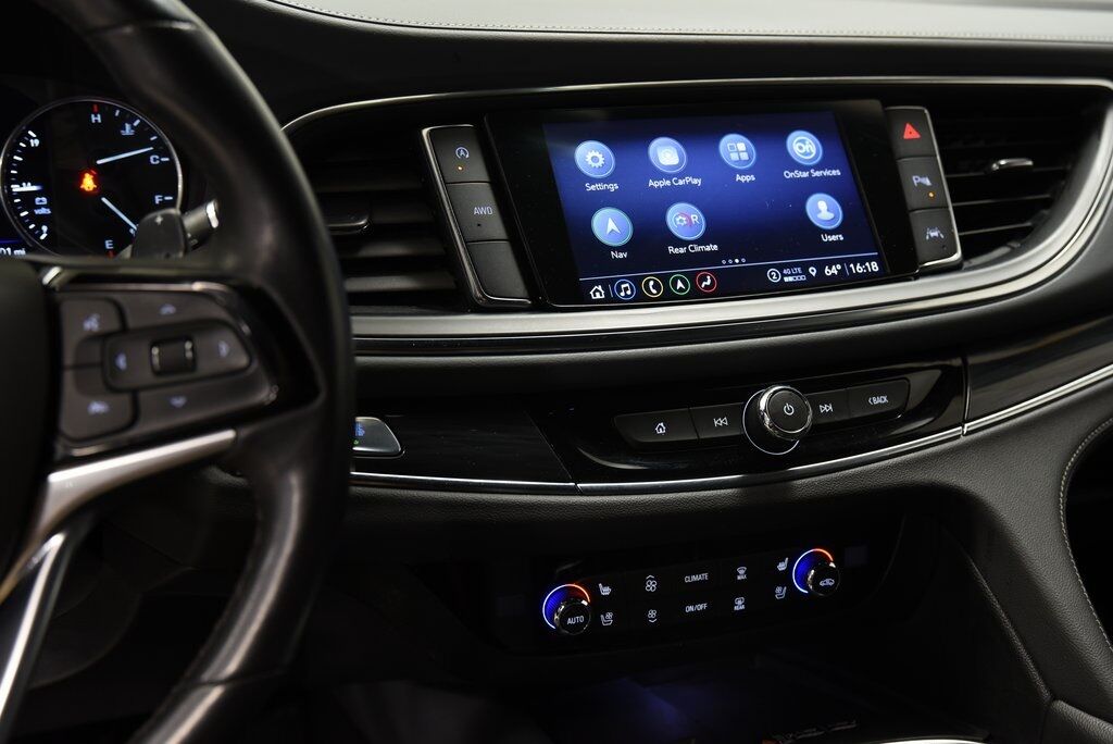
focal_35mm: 45
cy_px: 372
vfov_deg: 29.9
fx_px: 1392
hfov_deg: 43.6
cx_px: 556
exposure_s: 1/20
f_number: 4.5
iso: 1250
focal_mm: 45
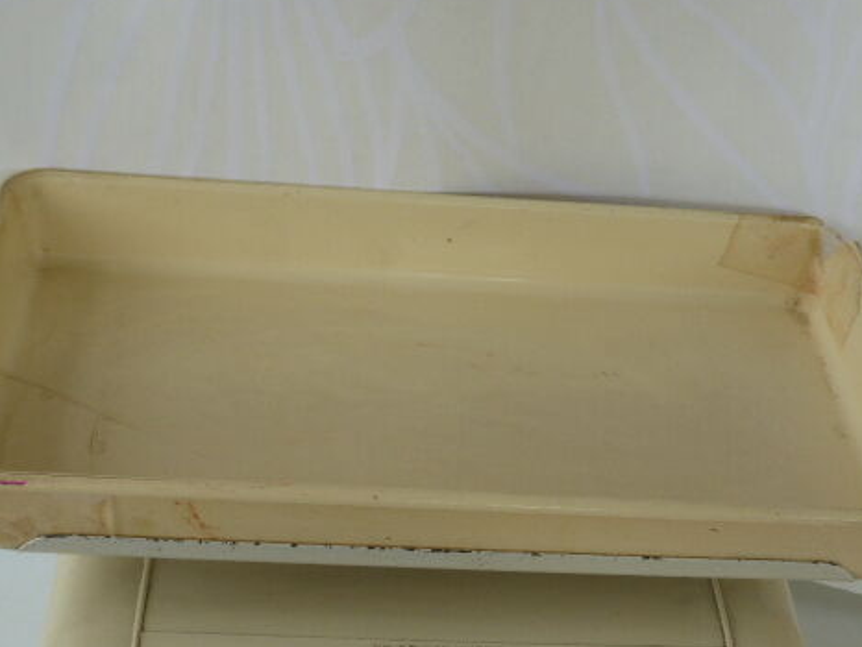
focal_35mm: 59
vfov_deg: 24.8
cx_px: 442
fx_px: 1470
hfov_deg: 32.7
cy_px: 401
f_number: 3.9
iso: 100
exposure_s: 1/160
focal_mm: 7.4
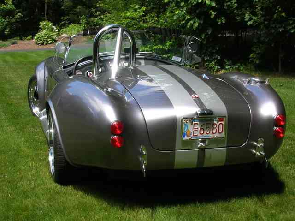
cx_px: 148
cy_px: 110
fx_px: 460
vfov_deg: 27.0
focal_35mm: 54
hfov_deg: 35.6
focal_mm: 9
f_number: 5.7
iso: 50
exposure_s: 1/87.5
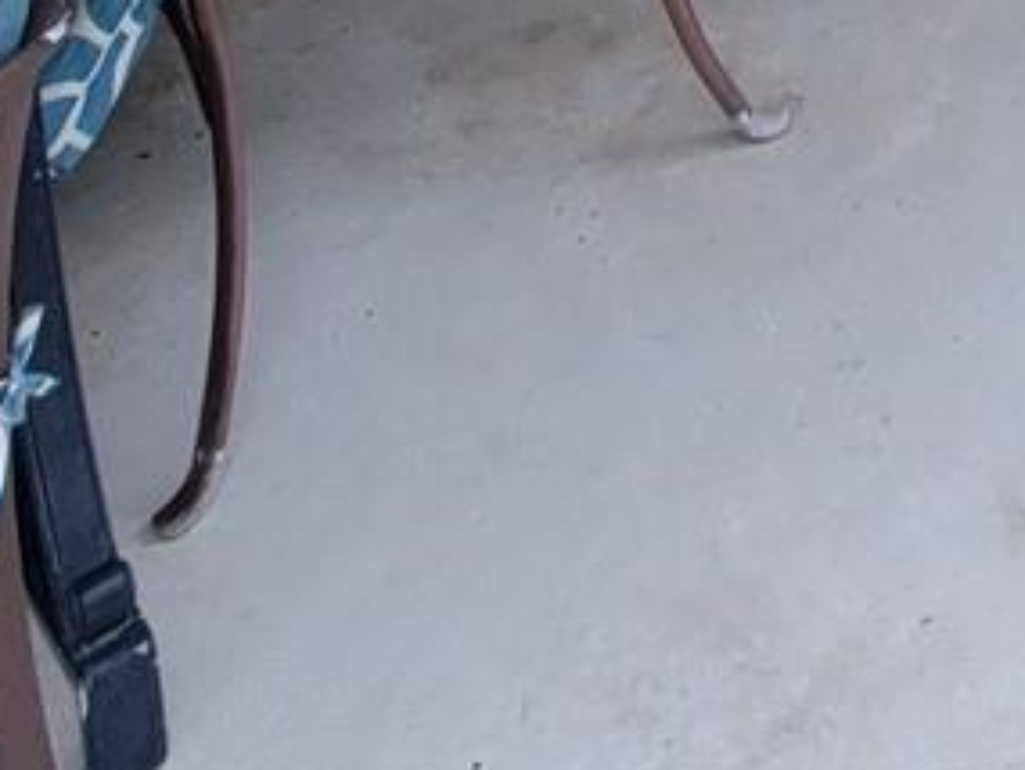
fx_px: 2162
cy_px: -1195
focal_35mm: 73
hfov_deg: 23.2
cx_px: 1385
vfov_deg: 13.3
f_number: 2.2
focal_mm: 2.2
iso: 80
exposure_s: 1/60
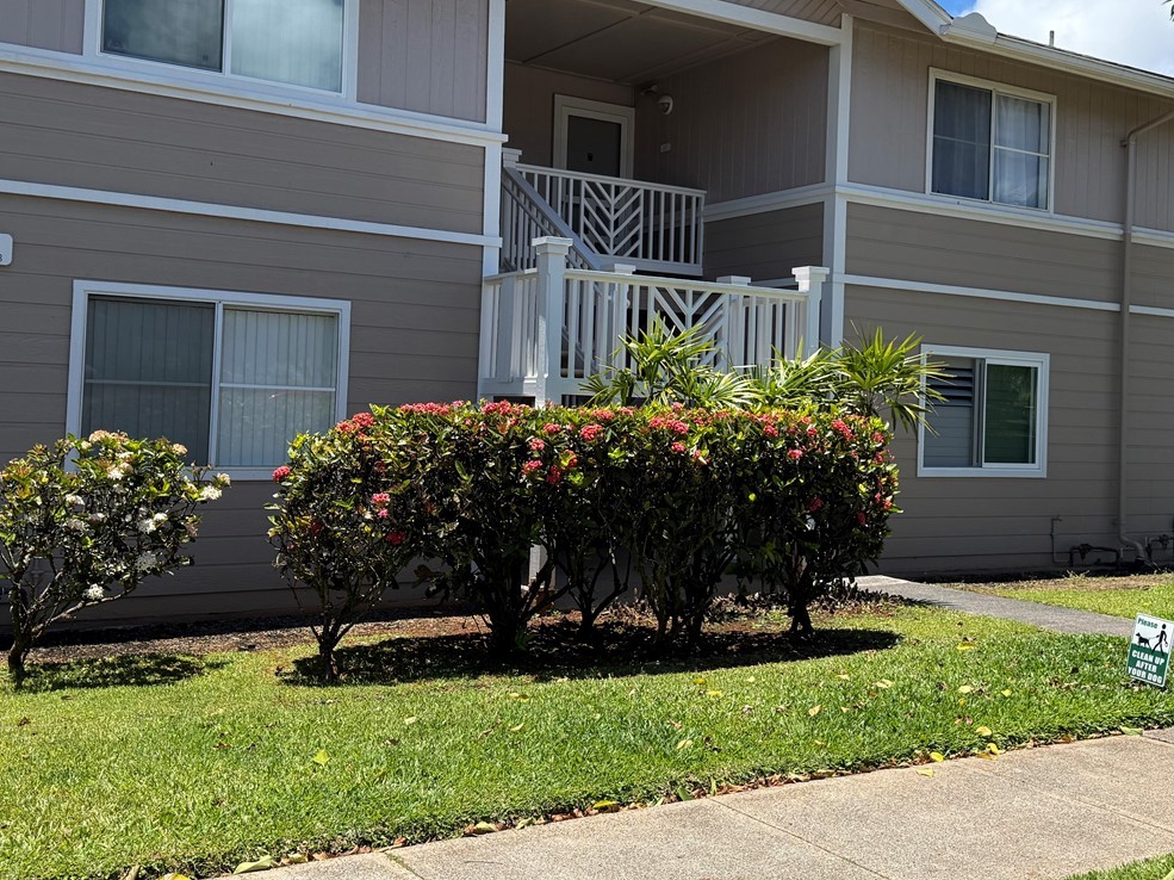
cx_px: 650
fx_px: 1322
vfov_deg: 36.7
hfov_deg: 47.8
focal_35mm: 39
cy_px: 364
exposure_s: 1/3584
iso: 100
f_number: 1.78
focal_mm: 6.76
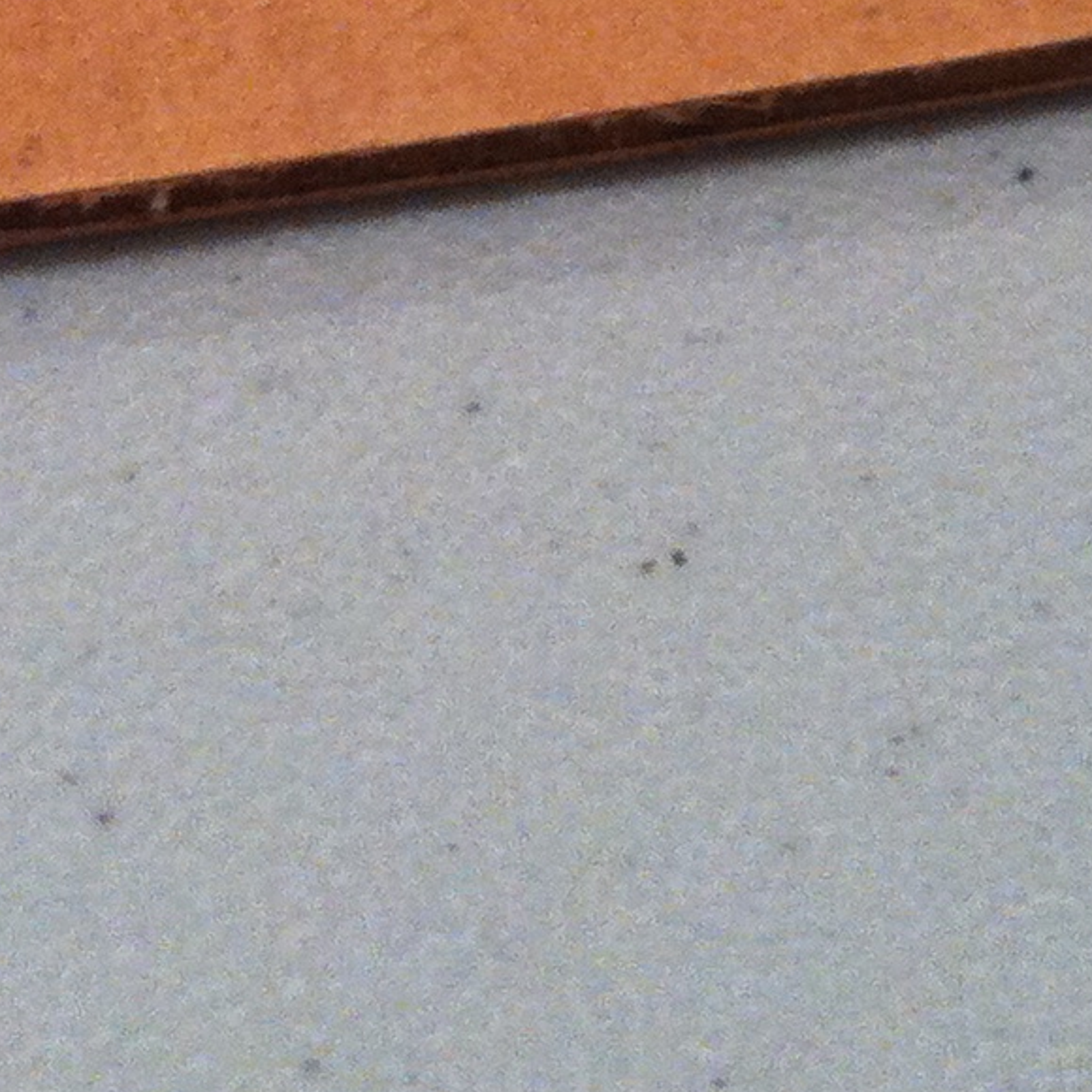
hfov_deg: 12.6
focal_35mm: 138
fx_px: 4925
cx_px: 452
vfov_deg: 12.1
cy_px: -467
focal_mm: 3.85
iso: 125
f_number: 2.8
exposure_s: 1/15
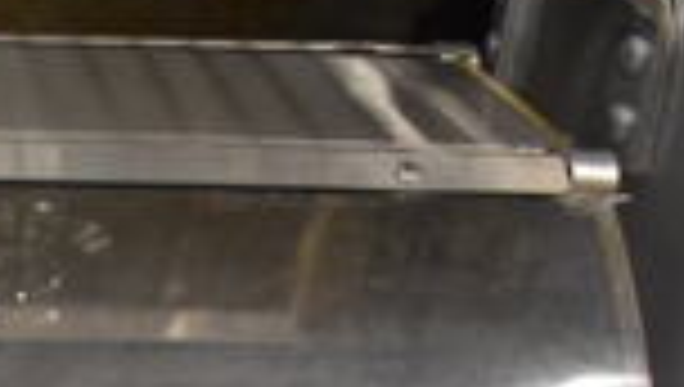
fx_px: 1616
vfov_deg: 12.8
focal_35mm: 89
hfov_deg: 21.5
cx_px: -212
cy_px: 616
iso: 3600
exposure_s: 1/125
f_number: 3.5
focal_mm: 18
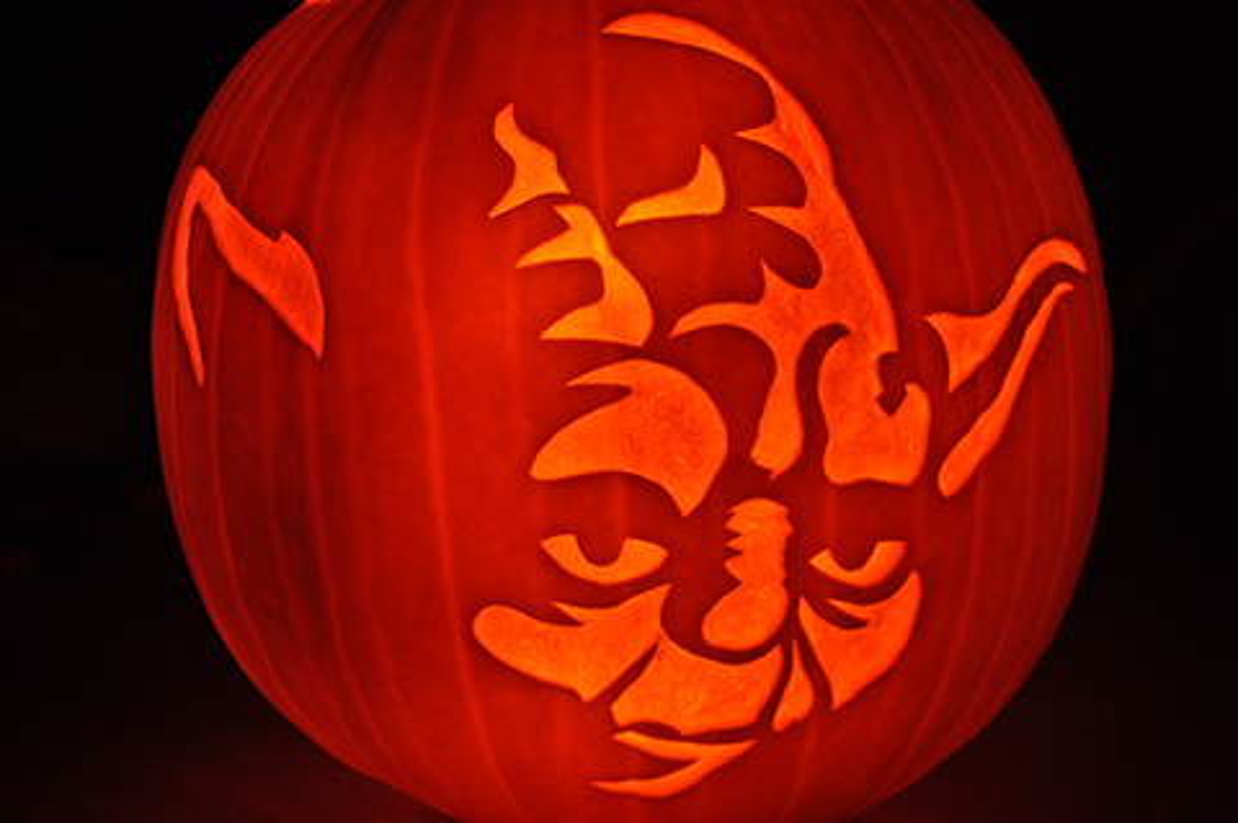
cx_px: 619
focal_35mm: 57
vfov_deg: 23.7
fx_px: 1958
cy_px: 412
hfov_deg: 35.1
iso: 400
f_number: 4.5
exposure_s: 1/15
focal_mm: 38
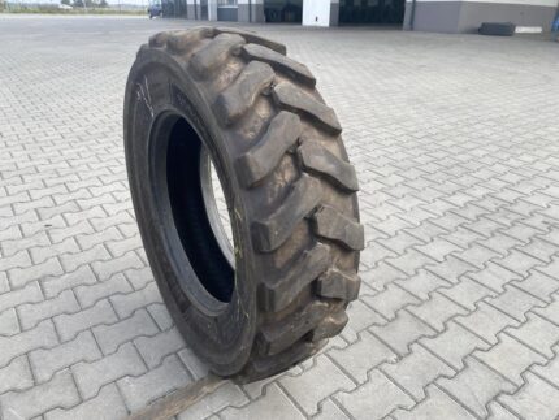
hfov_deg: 67.3
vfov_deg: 53.1
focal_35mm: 26
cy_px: 210
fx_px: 420
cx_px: 280
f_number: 1.8
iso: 32
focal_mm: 4.25
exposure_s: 1/513
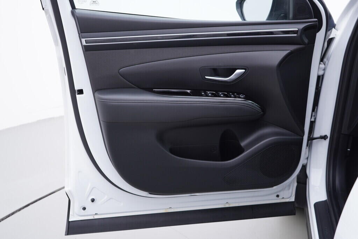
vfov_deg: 36.9
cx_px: 179
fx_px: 358
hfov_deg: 53.1
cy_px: 120
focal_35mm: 36
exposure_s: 1/50
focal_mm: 24
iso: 125
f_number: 3.2
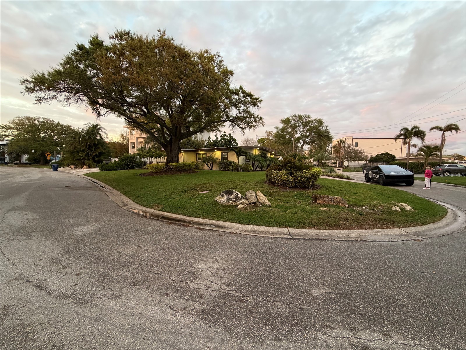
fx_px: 188
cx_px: 233
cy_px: 175
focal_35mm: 14
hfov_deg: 102.1
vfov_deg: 85.7
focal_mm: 2.22
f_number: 2.2
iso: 320
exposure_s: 1/111
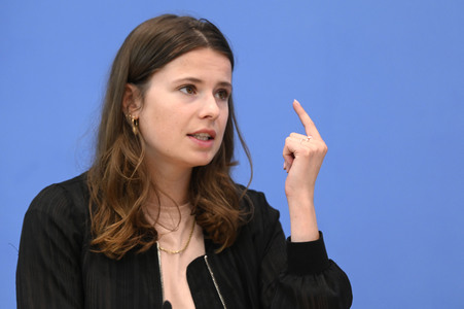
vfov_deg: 11.0
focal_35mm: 125
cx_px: 232
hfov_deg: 16.4
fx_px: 1610
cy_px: 154
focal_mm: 125
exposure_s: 1/800
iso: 3200
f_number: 5
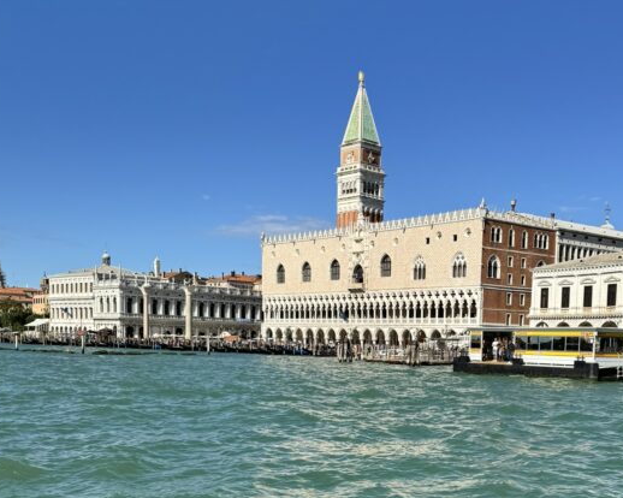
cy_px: 403
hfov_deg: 43.4
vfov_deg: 34.5
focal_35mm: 42
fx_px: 774
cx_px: 400
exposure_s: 1/7092
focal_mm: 6.76
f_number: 1.78
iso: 80
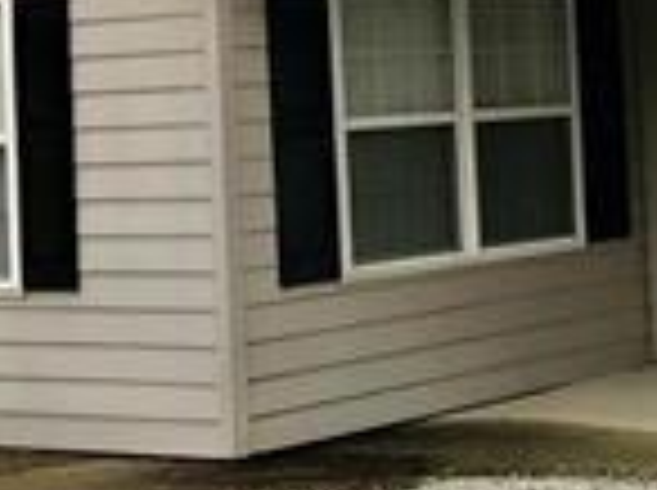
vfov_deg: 12.0
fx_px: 2331
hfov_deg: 14.5
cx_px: 1112
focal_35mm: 123
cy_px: 90
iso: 20
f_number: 1.8
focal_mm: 3.99
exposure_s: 1/509
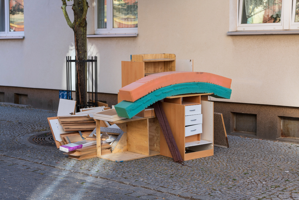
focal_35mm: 70
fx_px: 581
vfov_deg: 19.5
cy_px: 100
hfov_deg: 28.8
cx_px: 150
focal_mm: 70
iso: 320
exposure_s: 1/400
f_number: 5
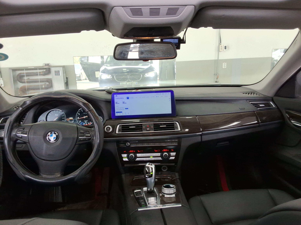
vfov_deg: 49.7
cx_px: 150
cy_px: 112
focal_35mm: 28
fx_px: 243
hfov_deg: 63.4
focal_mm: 2.91
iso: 44
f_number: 1.9
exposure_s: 1/120
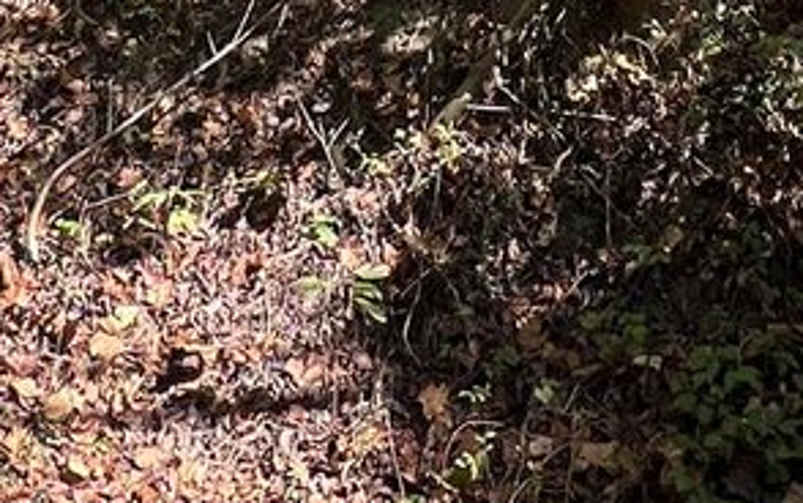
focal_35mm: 71
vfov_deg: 14.1
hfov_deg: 28.8
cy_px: -616
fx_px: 1554
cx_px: 537
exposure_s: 1/311
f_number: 1.8
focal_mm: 1.57
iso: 32
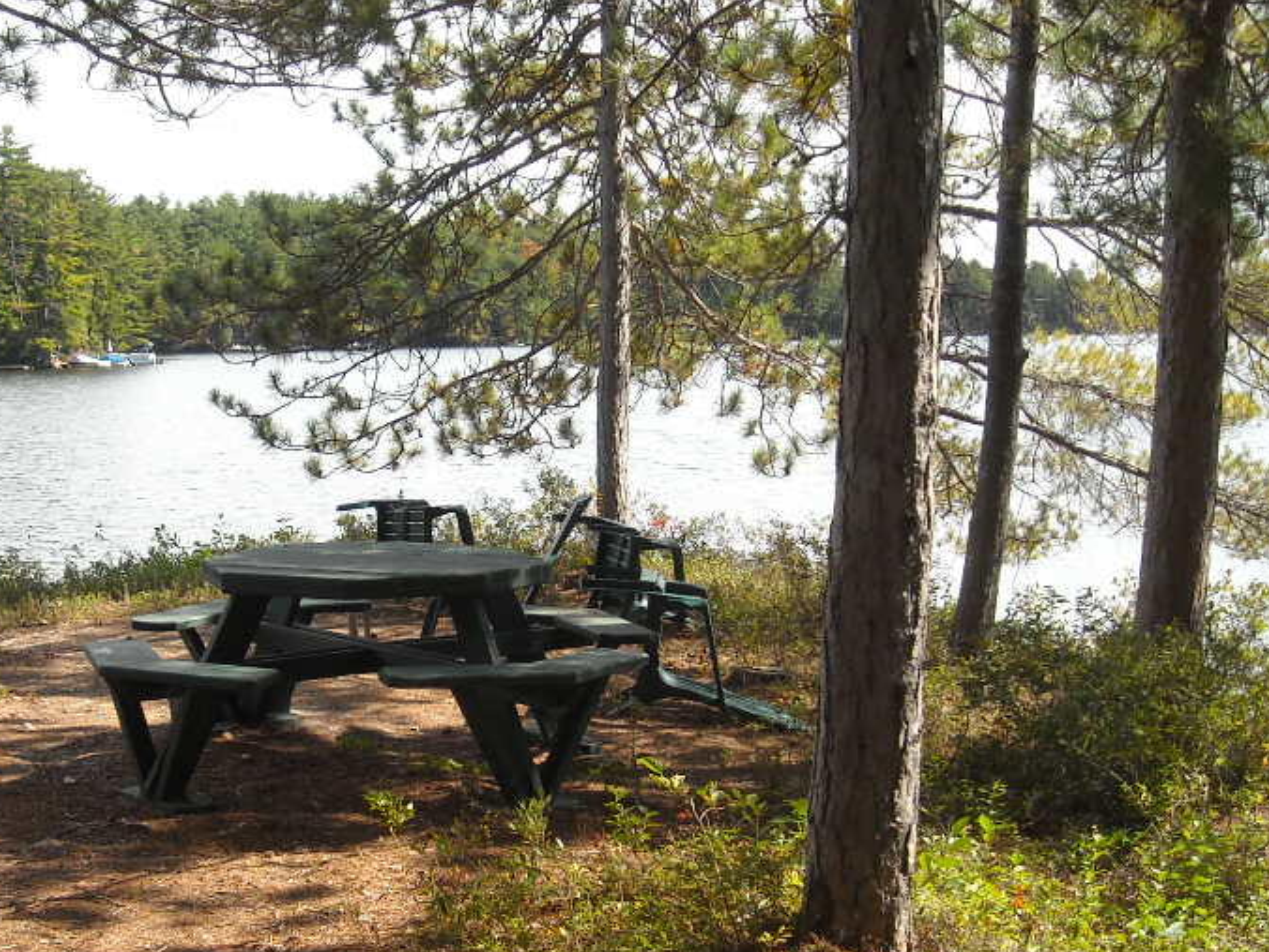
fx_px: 1943
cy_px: 599
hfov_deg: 35.6
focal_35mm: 53
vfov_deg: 27.4
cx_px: 362
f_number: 2.8
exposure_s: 1/419
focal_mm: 5.7
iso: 64
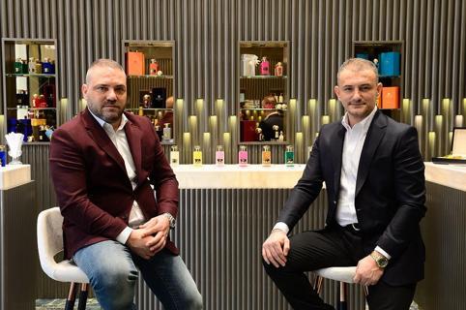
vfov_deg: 28.0
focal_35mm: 48
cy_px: 155
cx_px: 233
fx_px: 620
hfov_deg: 41.2
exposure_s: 1/60
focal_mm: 48
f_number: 7.1
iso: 500
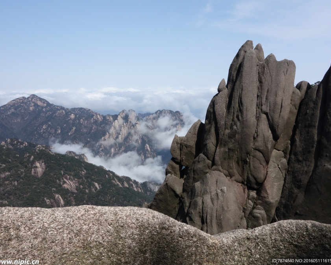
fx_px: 314
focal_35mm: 32
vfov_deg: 45.8
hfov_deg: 55.6
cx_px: 157
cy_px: 134
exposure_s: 1/1600
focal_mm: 10.4
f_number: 10
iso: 800
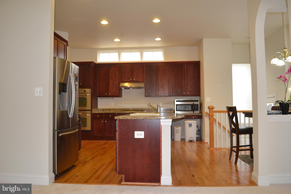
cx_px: 146
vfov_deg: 47.9
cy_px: 97
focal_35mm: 27
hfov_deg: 67.4
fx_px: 218
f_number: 3.5
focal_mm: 18
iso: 560
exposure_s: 1/60
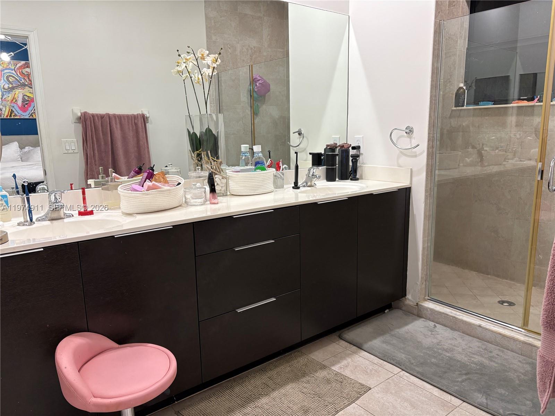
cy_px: 208
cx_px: 278
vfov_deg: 53.1
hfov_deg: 67.3
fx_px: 417
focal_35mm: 26
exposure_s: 1/60
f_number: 1.6
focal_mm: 5.96
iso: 160
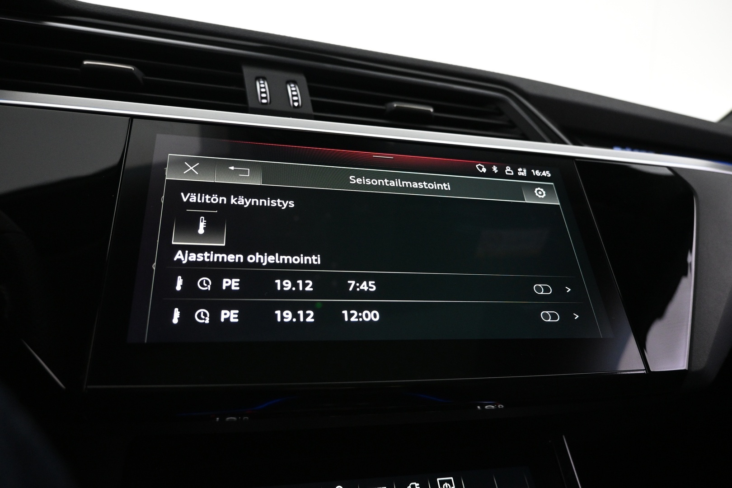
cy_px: 244
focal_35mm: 24
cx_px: 366
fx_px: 488
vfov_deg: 53.1
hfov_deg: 73.7
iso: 1600
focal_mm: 16
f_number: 3.5
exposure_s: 1/30
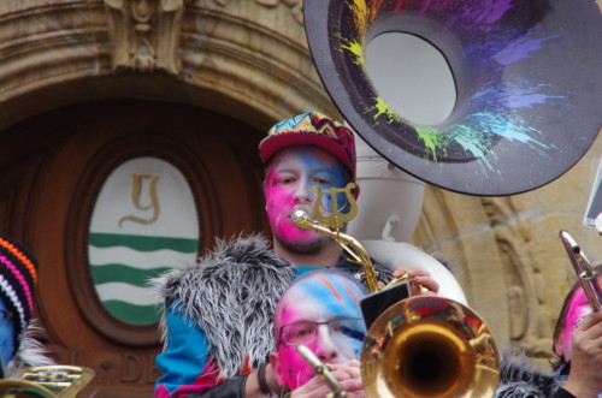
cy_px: 199
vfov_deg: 4.6
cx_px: 301
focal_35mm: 300
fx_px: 5005
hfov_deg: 6.9
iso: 1600
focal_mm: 200
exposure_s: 1/250
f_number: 10
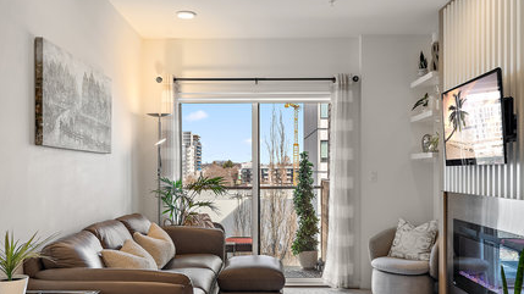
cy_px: 172
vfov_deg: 34.5
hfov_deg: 58.0
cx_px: 262
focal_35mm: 34
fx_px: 472
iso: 320
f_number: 8
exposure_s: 1/30
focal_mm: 32
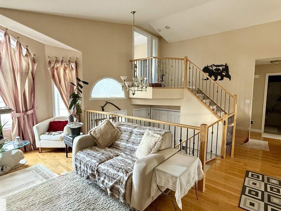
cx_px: 159
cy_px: 106
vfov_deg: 68.7
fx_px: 154
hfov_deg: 84.2
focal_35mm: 19
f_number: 2.2
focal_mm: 2.22
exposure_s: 1/60
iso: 500
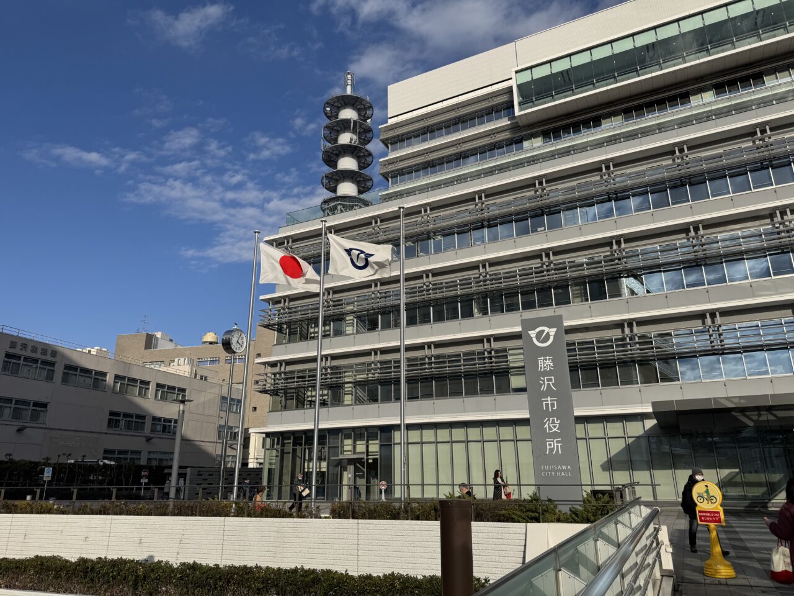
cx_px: 397
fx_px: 550
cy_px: 298
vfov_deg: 56.8
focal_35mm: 24
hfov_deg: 71.6
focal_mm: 6.76
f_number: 1.78
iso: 80
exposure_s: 1/6410
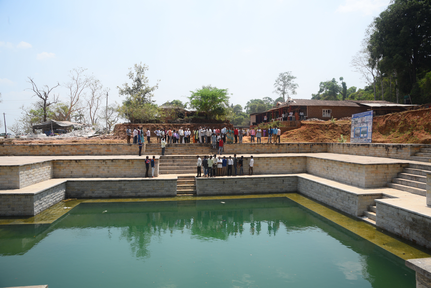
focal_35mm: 24
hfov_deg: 73.7
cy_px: 144
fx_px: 287
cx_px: 216
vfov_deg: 53.2
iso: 160
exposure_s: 1/160
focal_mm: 24
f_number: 10
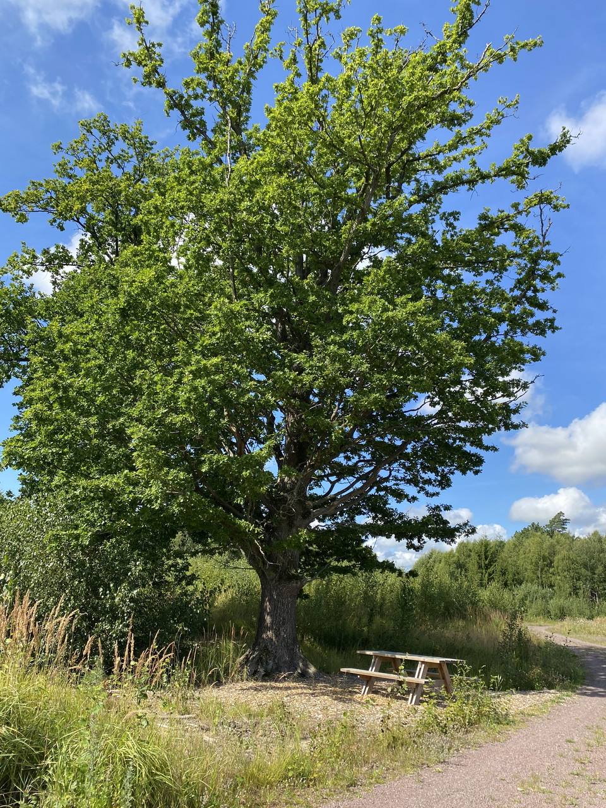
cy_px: 404
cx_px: 303
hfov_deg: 53.1
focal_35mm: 26
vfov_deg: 67.3
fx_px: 607
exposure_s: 1/1258
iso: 32
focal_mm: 4.25
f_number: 1.8
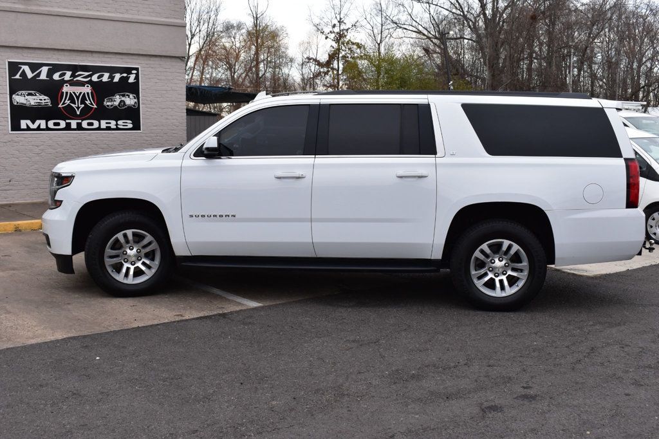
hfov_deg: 46.4
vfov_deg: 31.9
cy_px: 220
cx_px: 330
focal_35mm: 42
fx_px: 769
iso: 400
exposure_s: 1/125
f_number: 9
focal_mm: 28
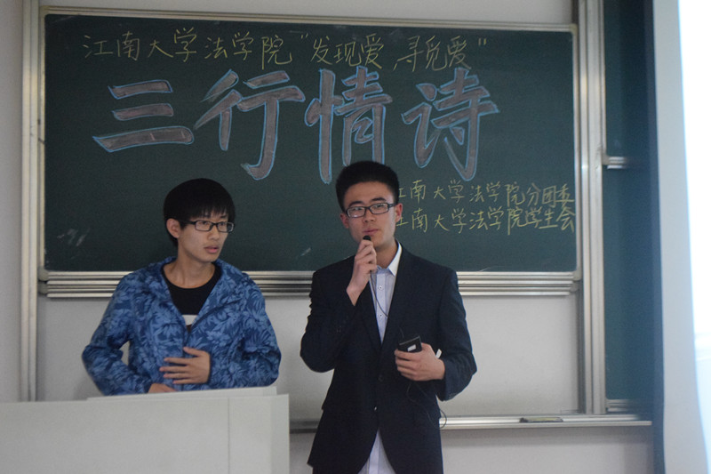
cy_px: 237
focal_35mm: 72
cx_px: 356
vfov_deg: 18.9
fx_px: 1422
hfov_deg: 28.1
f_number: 5.3
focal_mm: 48
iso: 6400
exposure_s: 1/40
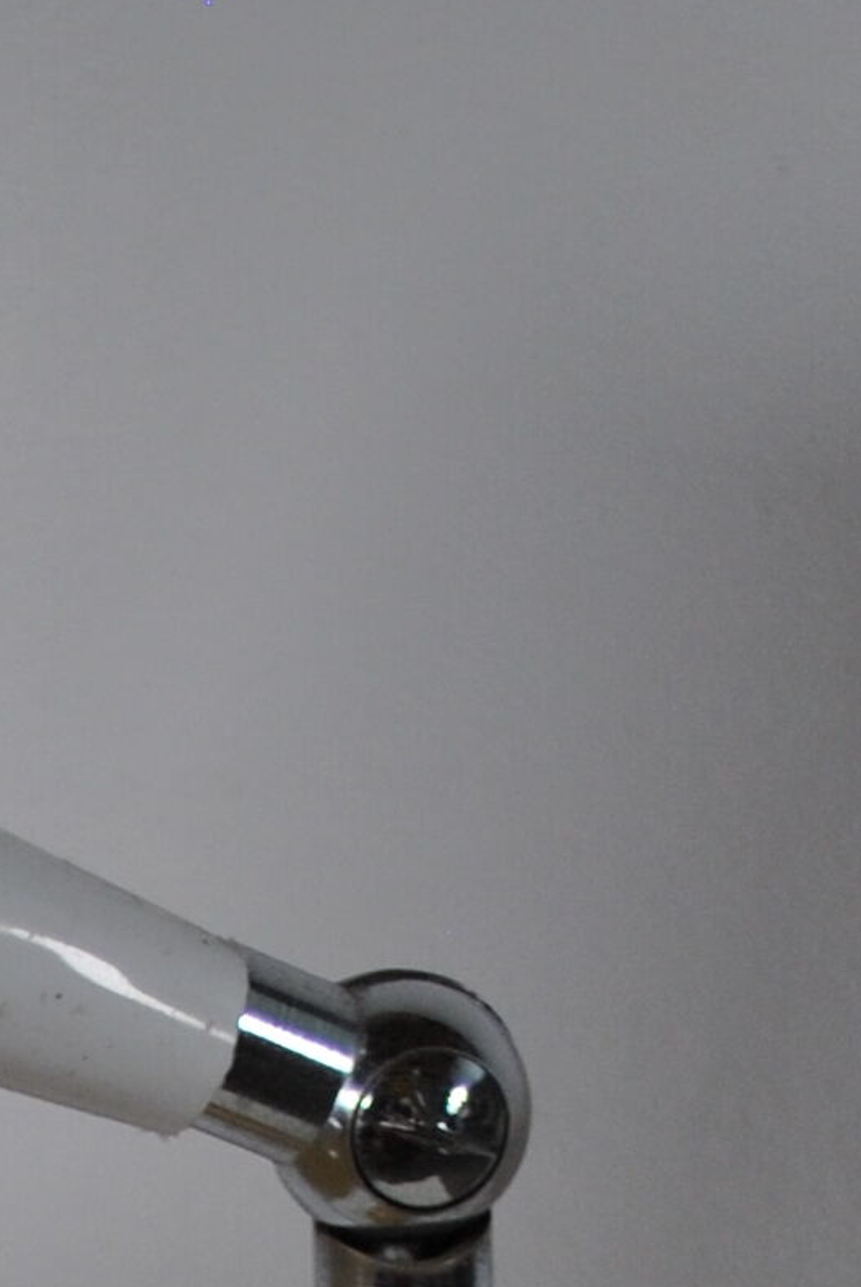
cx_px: -414
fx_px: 7871
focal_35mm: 220
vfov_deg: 8.8
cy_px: 2647
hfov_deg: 6.2
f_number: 4.5
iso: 200
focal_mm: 30
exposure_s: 1/320
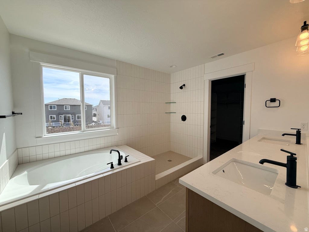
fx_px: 125
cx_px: 154
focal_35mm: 14
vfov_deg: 85.7
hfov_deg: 102.1
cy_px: 116
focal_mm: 2.22
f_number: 2.2
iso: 64
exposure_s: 1/607
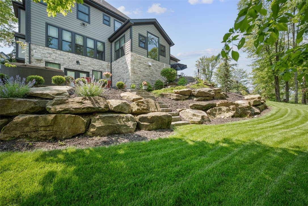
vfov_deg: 81.2
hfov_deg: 104.3
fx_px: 120
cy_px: 103
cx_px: 154
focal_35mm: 14
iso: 400
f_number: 8
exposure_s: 1/125
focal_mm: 14
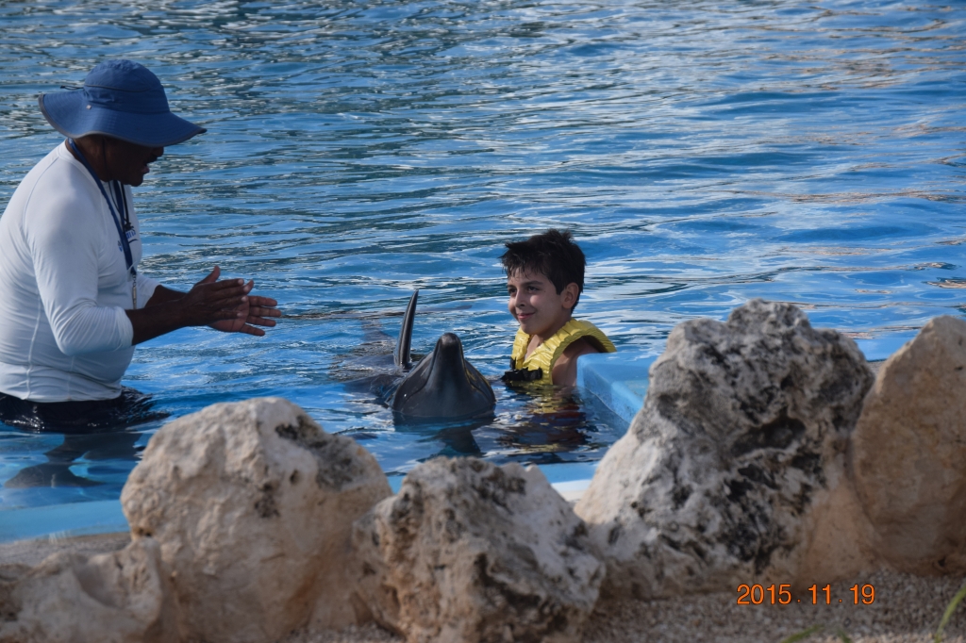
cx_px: 483
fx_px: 4828
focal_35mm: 180
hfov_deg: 11.4
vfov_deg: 7.6
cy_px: 322
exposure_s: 1/1600
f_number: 6.3
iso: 400
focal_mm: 120
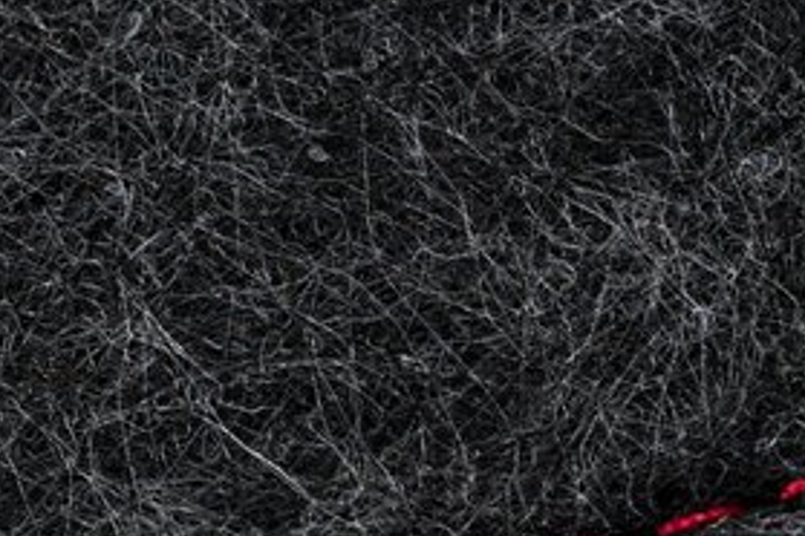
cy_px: 1252
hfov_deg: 3.5
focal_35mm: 581
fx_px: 12991
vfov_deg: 2.4
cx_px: -277
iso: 200
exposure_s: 1/50
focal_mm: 90
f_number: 8
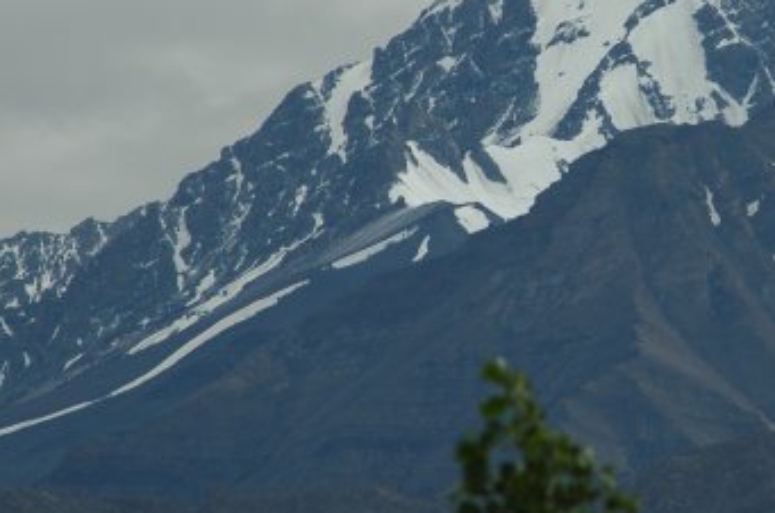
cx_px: 691
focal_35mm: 954
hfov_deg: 2.2
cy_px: 179
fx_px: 20499
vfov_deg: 1.4
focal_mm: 300
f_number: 9
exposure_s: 1/160
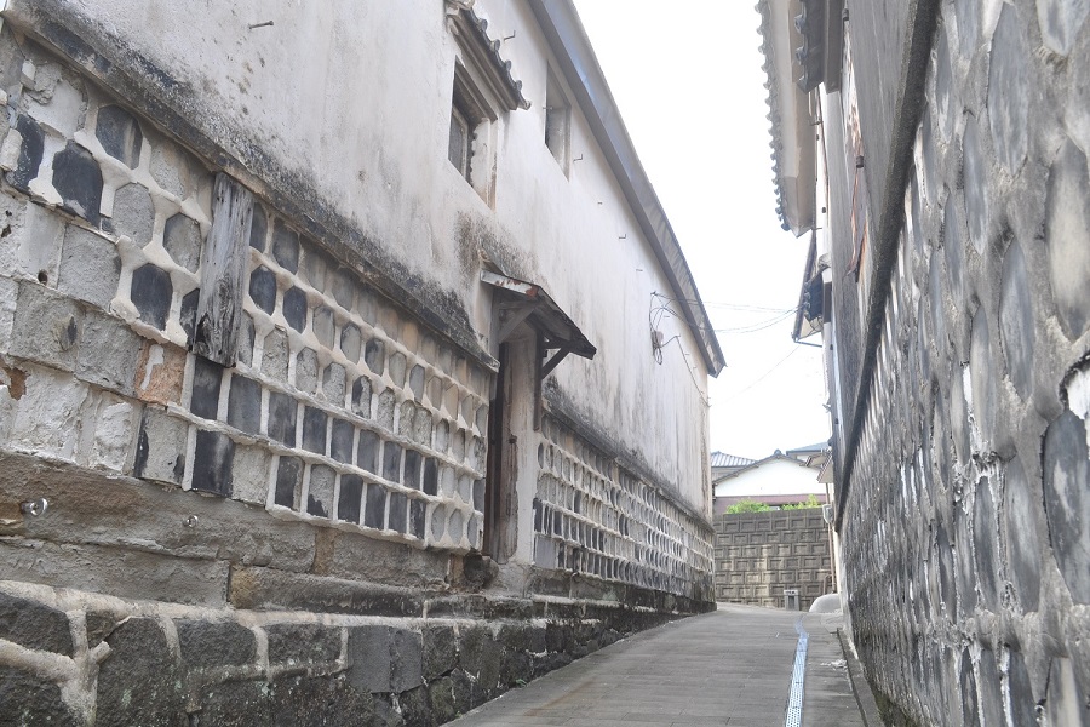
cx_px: 545
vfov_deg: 47.9
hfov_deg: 67.4
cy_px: 364
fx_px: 817
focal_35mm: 27
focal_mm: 18
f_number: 10
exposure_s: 1/50
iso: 400
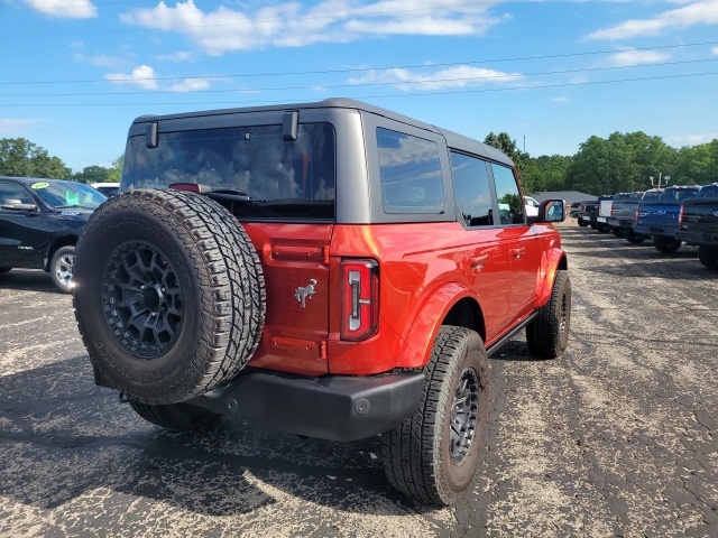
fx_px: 539
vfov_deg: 53.1
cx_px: 359
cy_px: 269
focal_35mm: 26
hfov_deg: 67.3
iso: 50
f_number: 1.8
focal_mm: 5.4
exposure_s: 1/1350
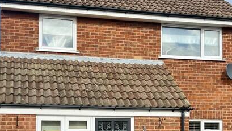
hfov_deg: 29.7
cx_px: 134
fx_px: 437
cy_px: 110
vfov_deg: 16.8
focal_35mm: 71
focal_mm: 5.7
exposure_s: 1/3356
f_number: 1.5
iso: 50
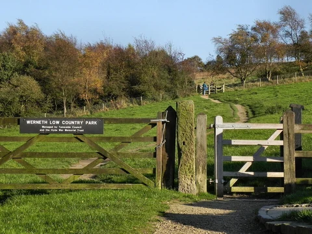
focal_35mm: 117
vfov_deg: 12.7
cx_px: 156
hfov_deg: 16.8
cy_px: 117
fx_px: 1055
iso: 160
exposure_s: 1/160
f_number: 8
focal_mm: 20.8
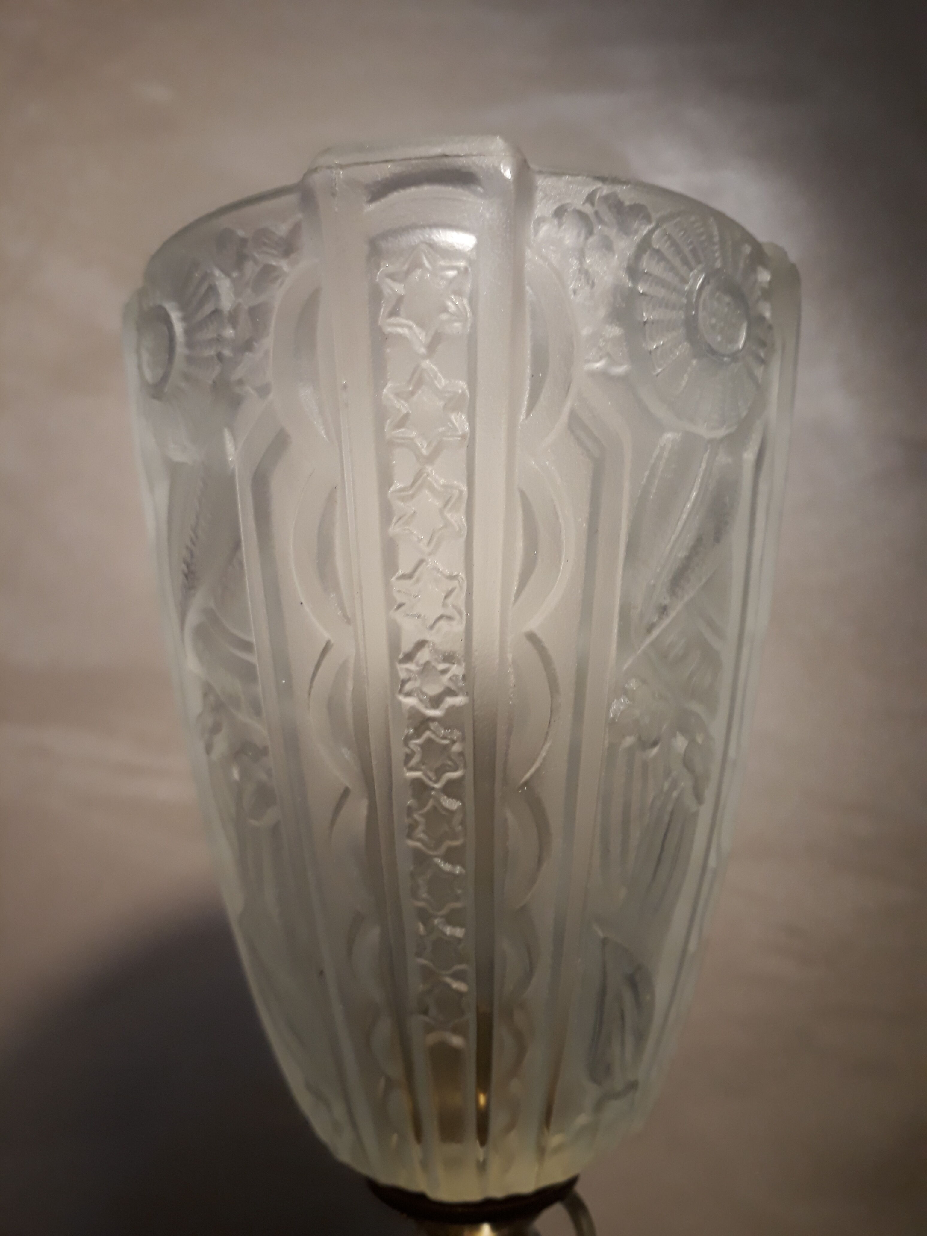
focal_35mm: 27
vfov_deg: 65.3
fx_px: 964
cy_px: 618
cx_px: 464
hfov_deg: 51.4
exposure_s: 1/33
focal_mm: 3.6
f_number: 1.9
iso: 160
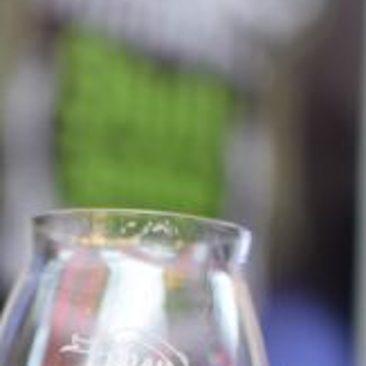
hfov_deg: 14.1
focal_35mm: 123
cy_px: 472
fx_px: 1473
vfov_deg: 13.6
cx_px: 67
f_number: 2.2
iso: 800
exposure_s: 1/60
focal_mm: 35
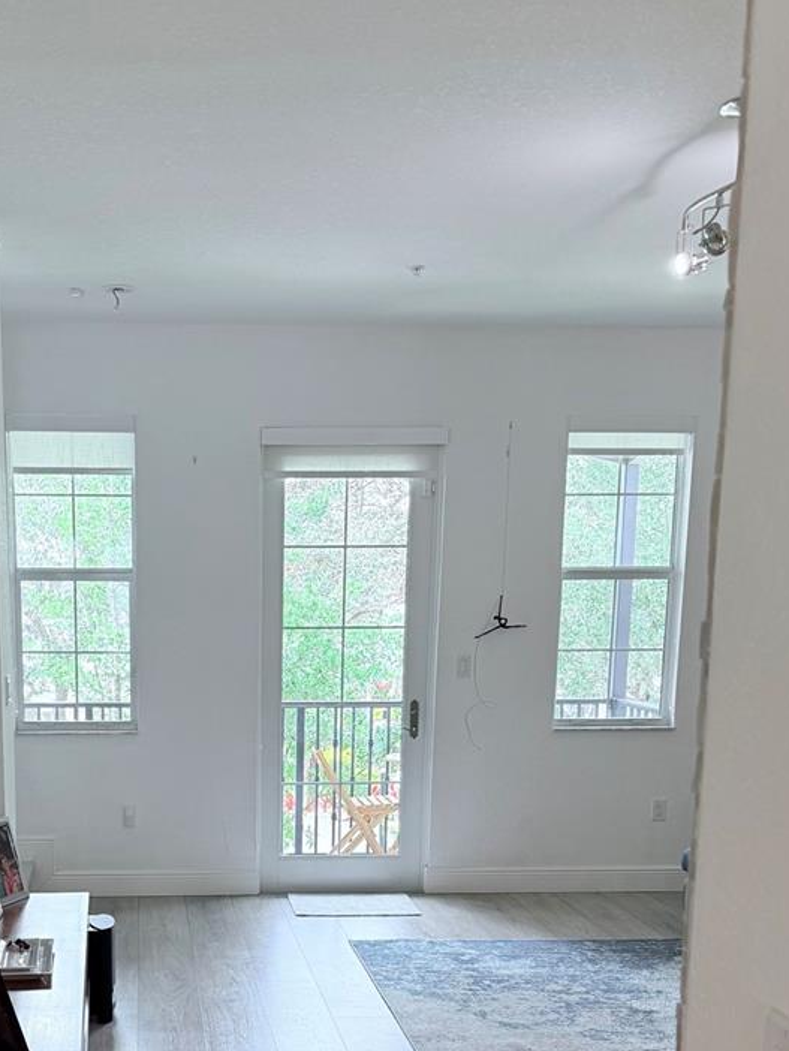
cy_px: 802
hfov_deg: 34.4
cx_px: 189
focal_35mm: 41
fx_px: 1245
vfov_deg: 44.1
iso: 125
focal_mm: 6.76
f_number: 1.78
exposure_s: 1/165
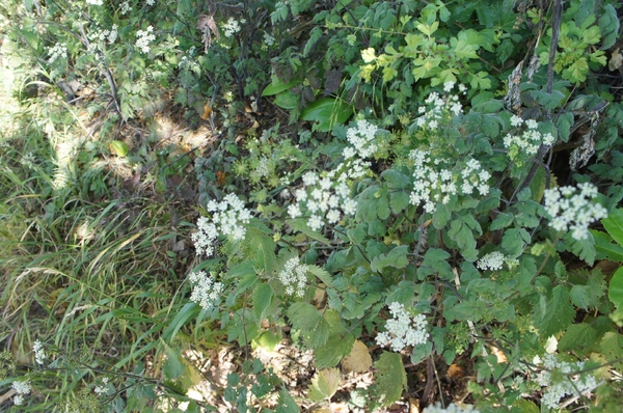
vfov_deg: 43.5
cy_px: 206
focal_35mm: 30
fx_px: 518
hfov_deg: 62.0
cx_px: 312
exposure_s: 1/80
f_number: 5.6
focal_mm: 20
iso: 200
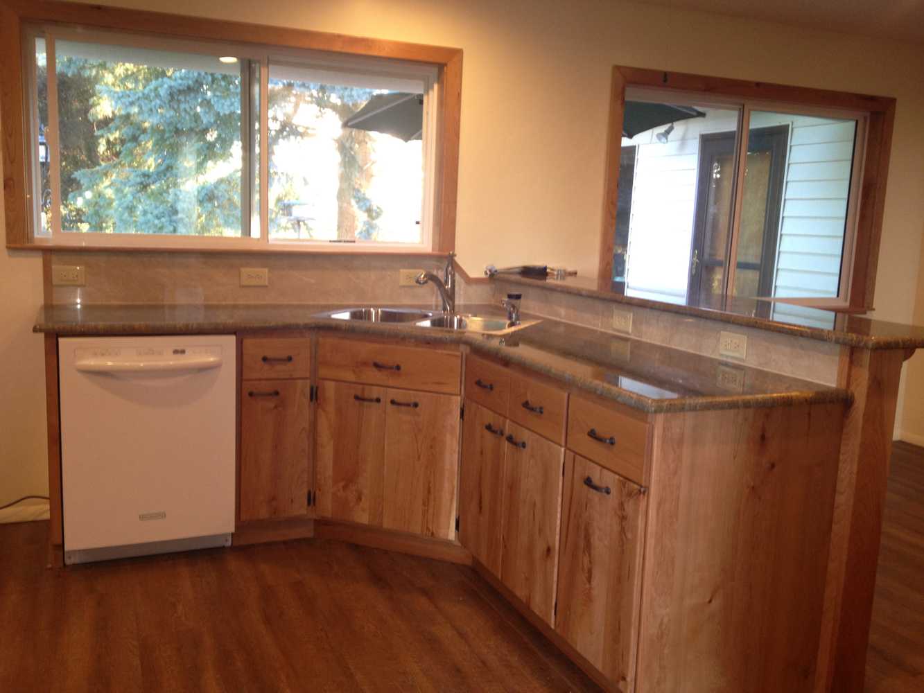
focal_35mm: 35
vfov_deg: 40.7
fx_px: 934
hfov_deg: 52.6
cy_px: 346
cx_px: 462
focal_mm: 4.28
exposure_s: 1/20
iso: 80
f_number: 2.4
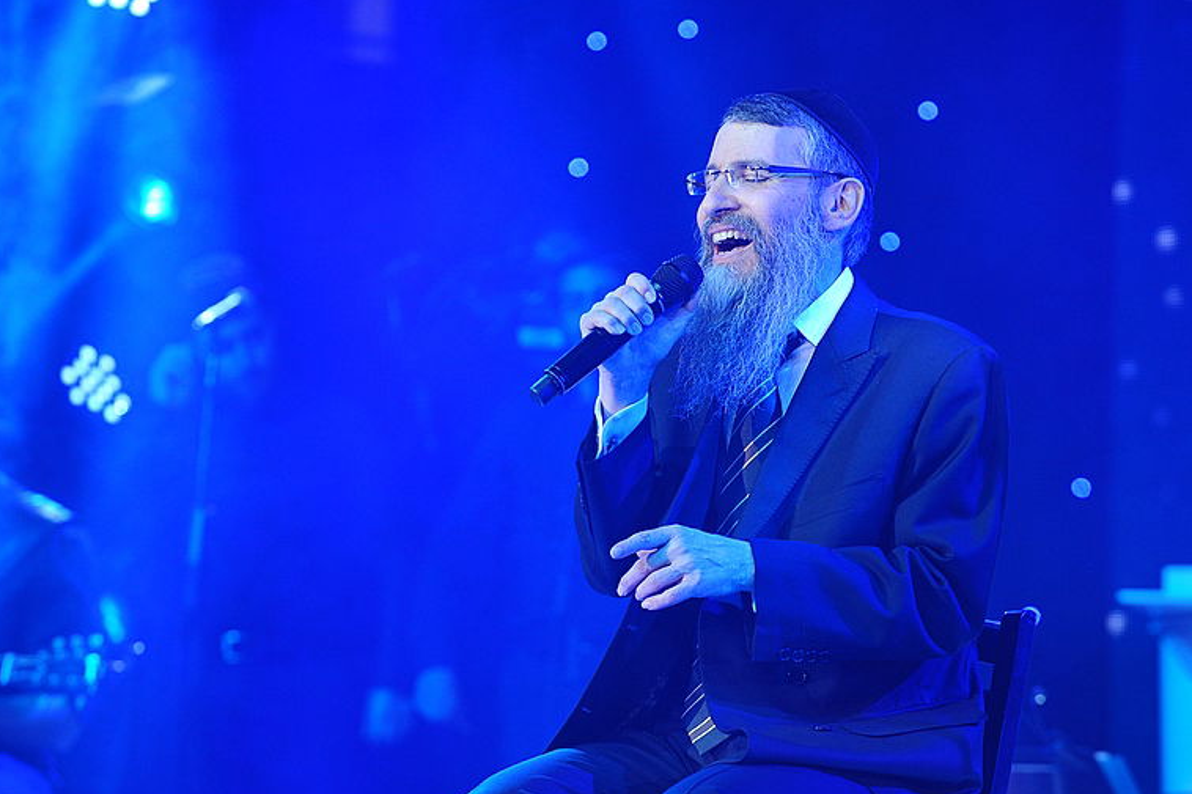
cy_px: 400
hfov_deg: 9.8
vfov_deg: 6.5
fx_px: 6984
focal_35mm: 211
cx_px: 593
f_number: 5.6
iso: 1600
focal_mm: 200
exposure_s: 1/200
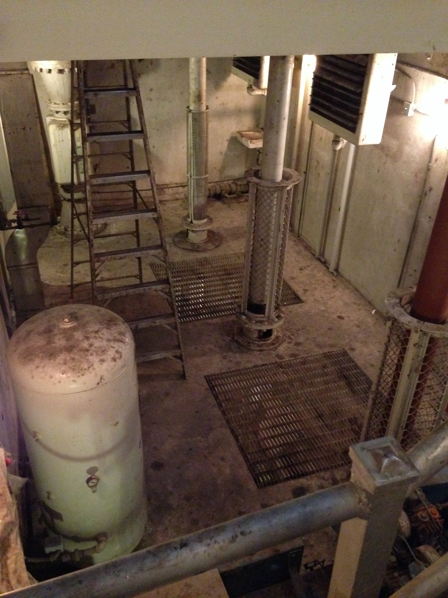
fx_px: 569
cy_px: 299
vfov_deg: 55.4
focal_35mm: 33
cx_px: 224
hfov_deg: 42.9
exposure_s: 1/15
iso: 800
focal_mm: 4.12
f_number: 2.4
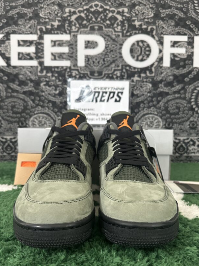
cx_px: 101
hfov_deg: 46.8
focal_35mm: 30
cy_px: 144
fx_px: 230
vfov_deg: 59.9
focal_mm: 6.86
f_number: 1.78
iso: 400
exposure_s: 1/50
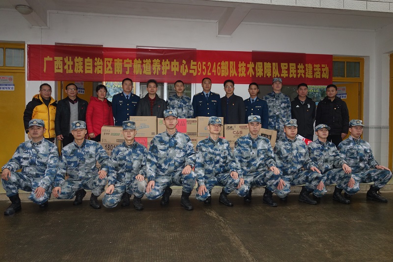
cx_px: 196
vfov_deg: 46.4
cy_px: 131
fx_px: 306
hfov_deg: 65.5
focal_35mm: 28
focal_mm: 10.4
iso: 400
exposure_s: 1/200
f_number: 2.8
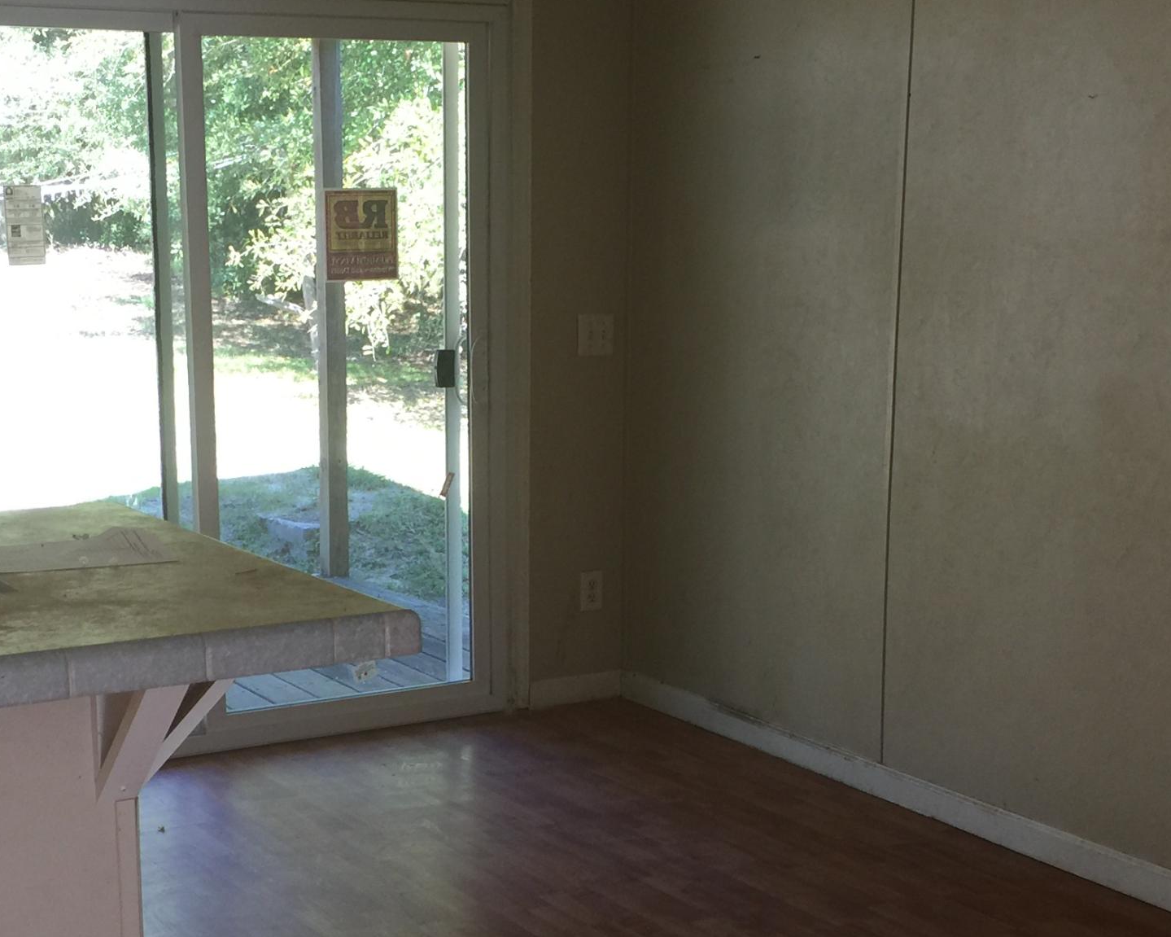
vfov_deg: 25.6
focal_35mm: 59
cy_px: 663
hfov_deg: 31.8
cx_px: 447
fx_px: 2045
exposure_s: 1/40
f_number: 2.2
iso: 32
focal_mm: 4.15
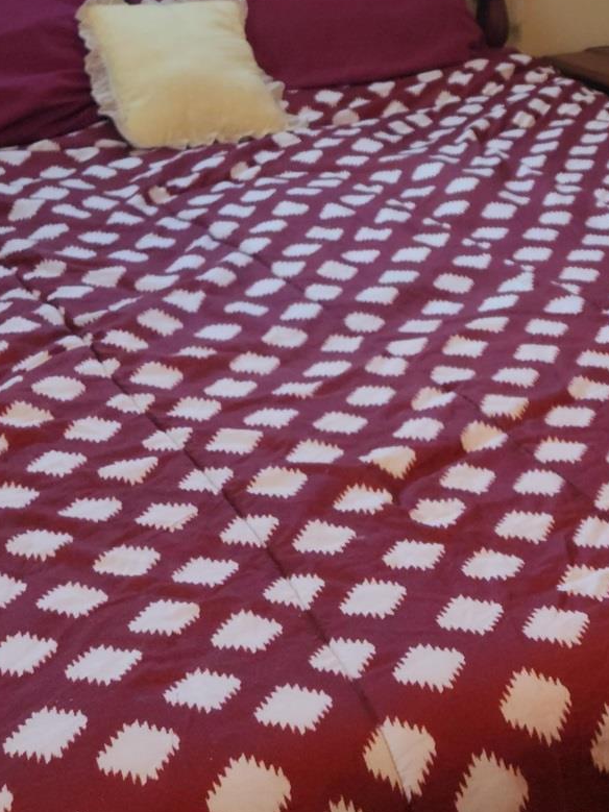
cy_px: -66
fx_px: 1596
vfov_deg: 26.5
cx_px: 640
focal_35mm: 68
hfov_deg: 20.7
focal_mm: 5.4
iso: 160
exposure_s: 1/60
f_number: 1.8
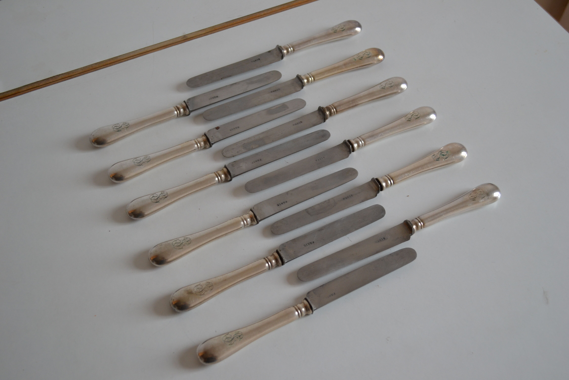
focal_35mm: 45
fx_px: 711
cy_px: 190
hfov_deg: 43.6
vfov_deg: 29.9
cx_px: 284
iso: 400
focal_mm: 30
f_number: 4.5
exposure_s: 1/50
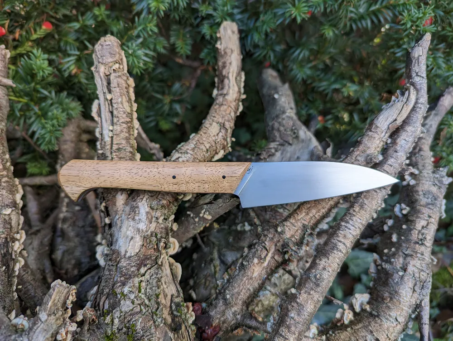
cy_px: 170
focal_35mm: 24
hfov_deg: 71.5
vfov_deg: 56.9
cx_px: 226
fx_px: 315
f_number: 1.85
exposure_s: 1/183
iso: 51
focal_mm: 6.81
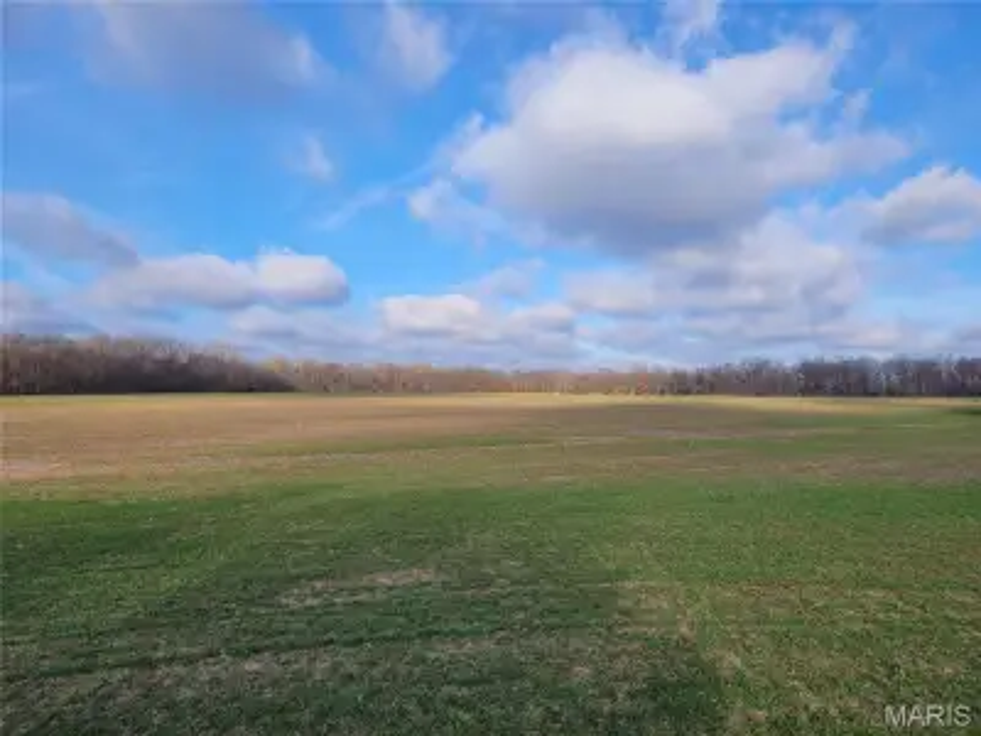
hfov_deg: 67.3
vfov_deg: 53.1
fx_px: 737
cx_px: 490
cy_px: 368
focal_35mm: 26
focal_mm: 5.4
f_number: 1.8
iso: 40
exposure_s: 1/1819
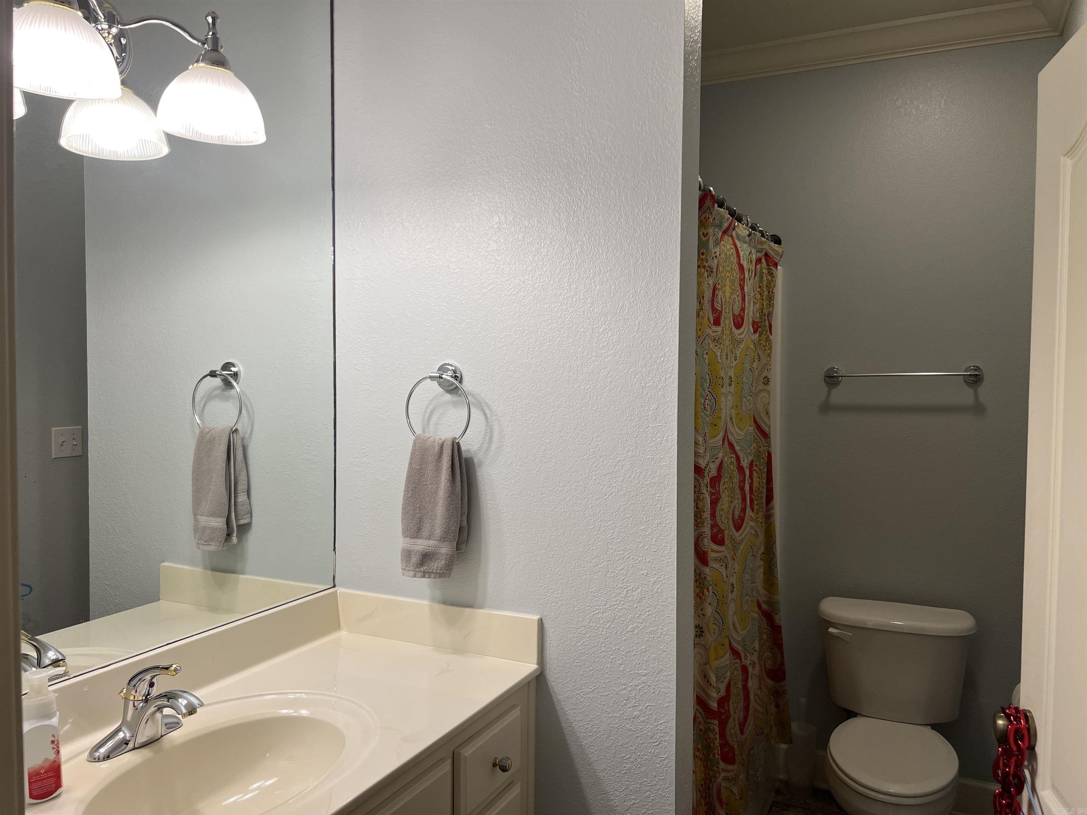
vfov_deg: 53.1
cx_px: 544
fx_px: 816
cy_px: 408
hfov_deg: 67.3
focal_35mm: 26
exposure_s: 1/120
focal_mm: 5.7
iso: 80
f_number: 1.5
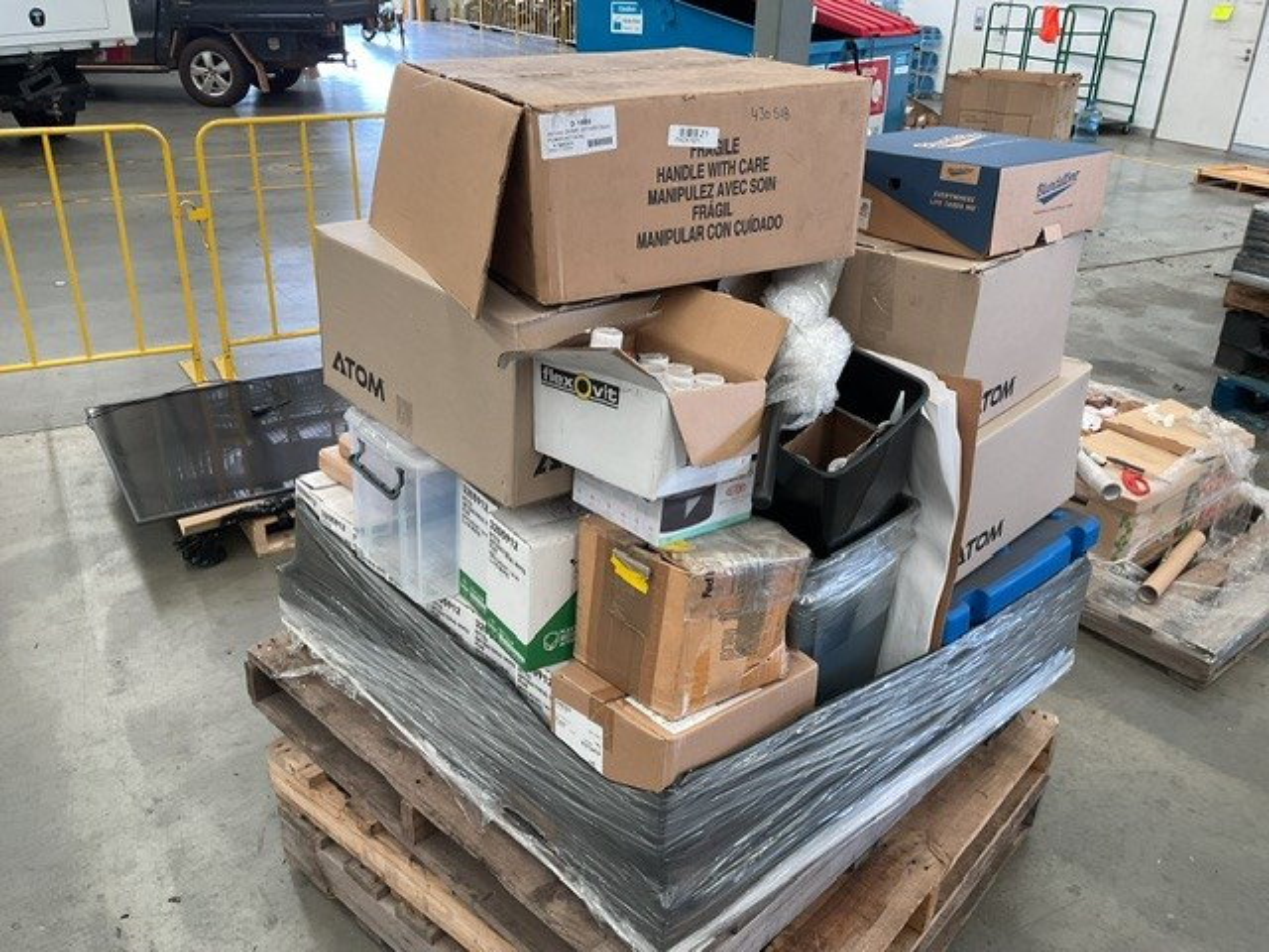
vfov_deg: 48.2
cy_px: 476
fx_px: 1063
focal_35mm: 29
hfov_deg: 61.7
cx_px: 634
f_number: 1.8
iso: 64
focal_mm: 3
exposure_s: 1/100
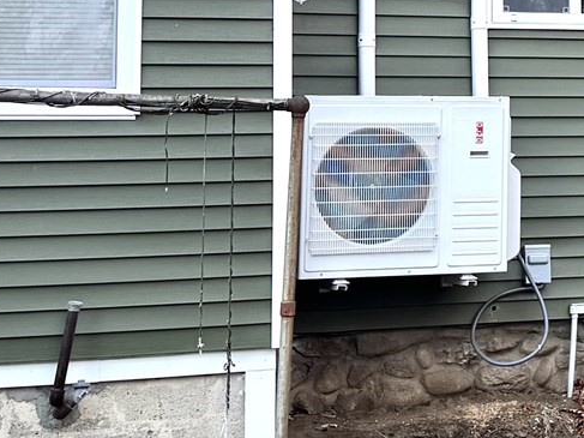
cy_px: -42
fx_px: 1704
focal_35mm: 101
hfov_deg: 18.4
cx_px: 711
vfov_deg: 14.3
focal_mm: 6.76
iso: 64
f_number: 1.78
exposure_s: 1/121
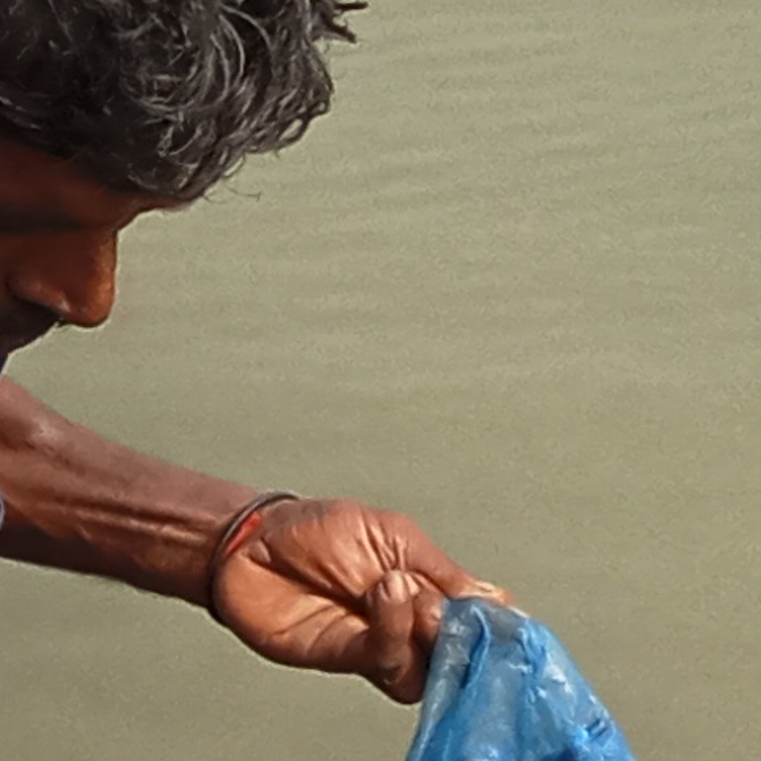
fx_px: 4029
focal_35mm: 162
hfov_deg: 9.6
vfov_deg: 10.8
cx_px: -1032
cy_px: 503
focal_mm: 2.79
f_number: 2
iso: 100
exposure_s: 1/1160
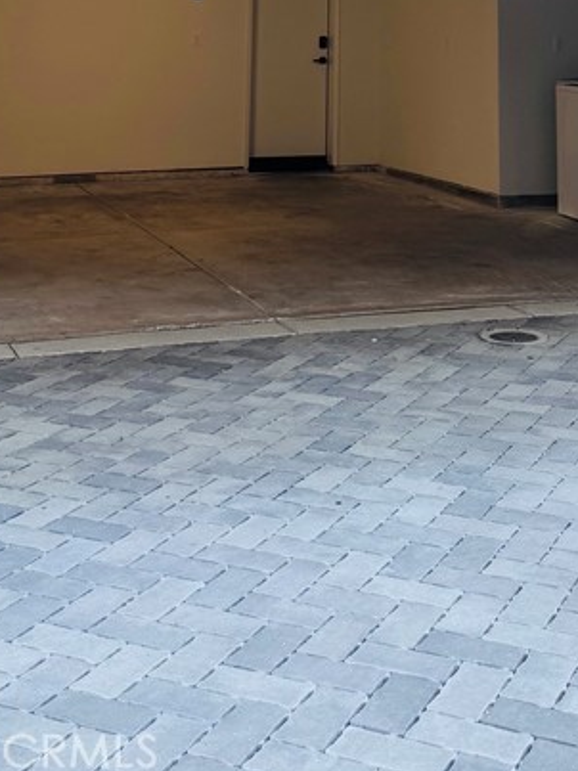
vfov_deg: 27.2
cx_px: 371
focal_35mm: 61
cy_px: -201
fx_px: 1359
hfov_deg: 23.9
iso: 64
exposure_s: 1/166
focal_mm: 6.76
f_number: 1.78
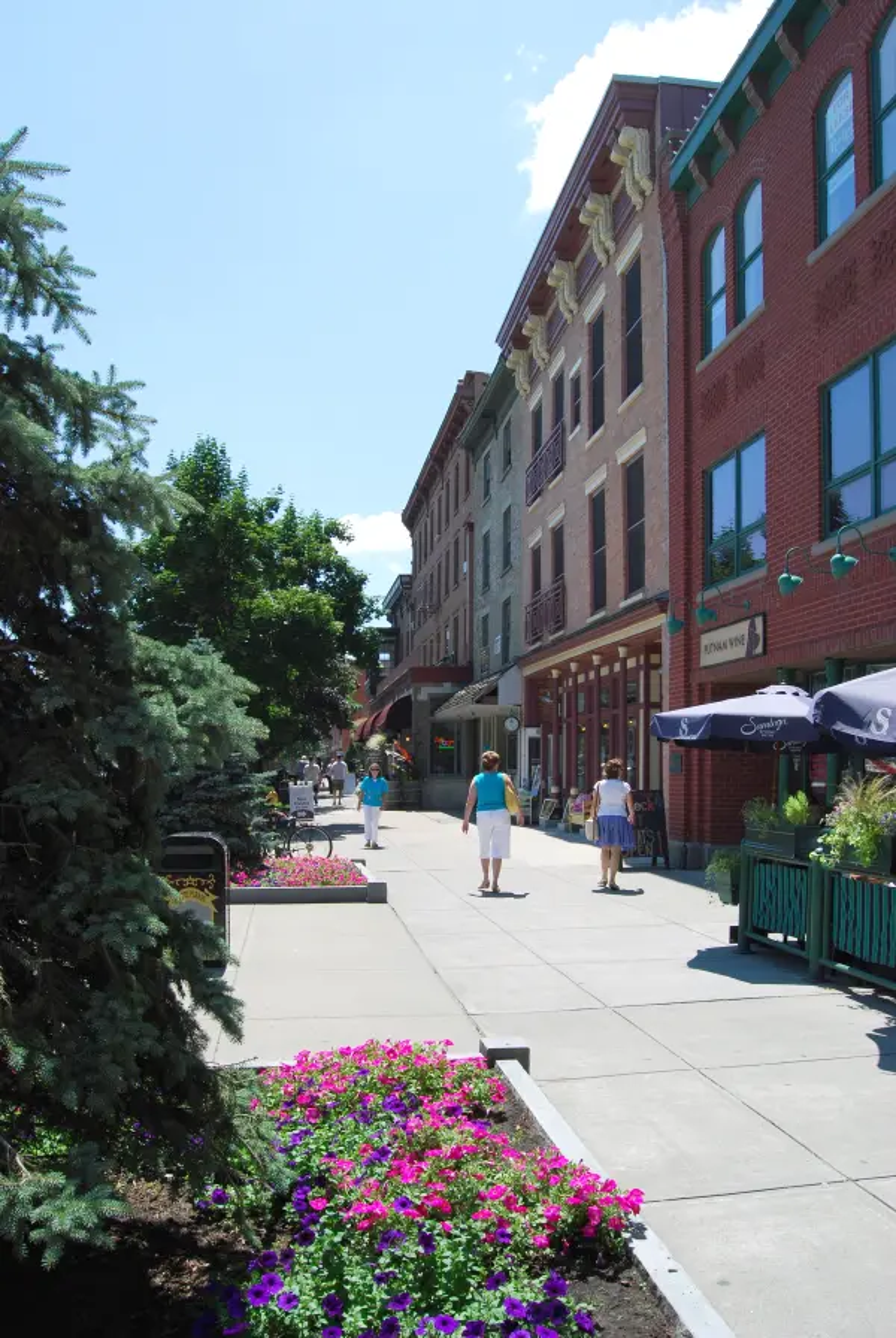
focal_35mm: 27
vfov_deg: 67.3
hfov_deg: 48.1
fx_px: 1005
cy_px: 669
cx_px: 448
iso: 200
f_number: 10
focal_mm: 18
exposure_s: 1/200
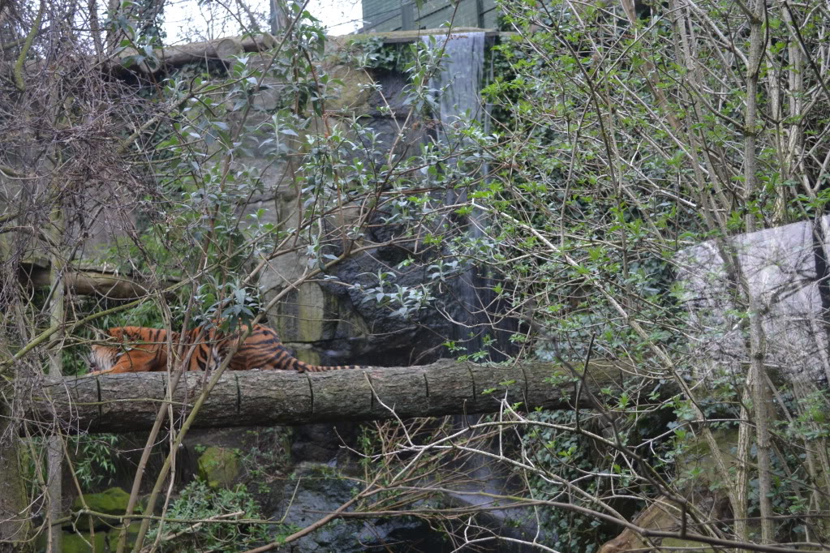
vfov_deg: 25.8
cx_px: 415
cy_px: 276
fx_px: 1210
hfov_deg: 37.9
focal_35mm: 52
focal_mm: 35
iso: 400
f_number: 5
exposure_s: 1/20
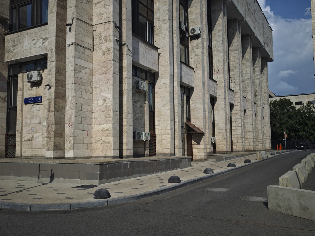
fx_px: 318
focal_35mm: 35
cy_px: 118
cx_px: 158
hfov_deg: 52.6
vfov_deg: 40.7
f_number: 2
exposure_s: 1/2644
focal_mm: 8.72
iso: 50
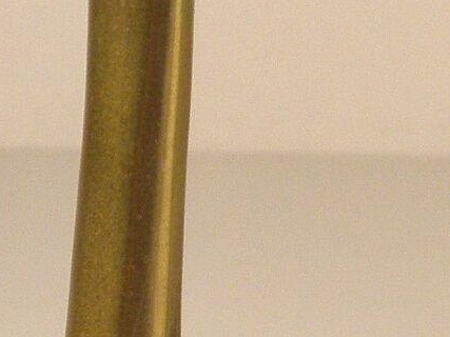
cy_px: 170
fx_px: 3041
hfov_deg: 8.3
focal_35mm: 234
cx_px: 685
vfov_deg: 6.3
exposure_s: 1/60
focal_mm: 7.1
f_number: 3.8
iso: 100
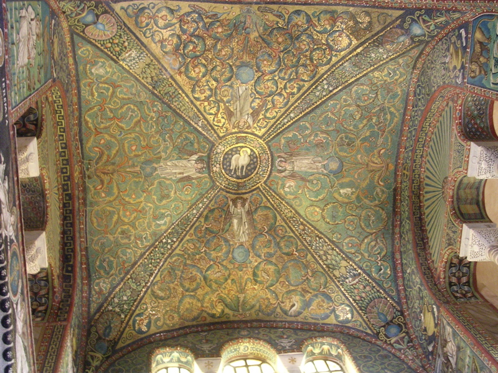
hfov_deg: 41.2
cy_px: 186
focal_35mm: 46
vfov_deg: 31.5
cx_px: 249
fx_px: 662
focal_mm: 7.1
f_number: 3
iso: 282
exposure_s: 1/3.7
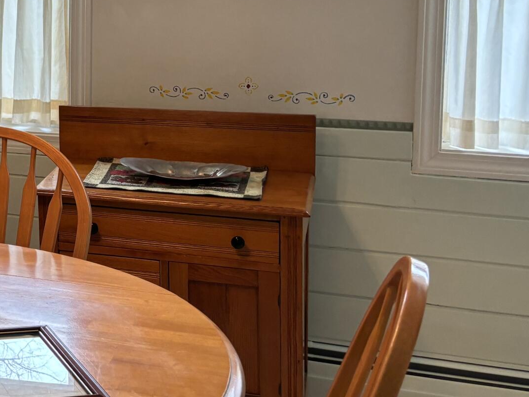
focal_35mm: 73
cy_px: 35
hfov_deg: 23.1
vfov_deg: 19.8
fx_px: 1116
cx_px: -193
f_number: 1.6
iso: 100
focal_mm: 5.96
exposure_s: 1/60
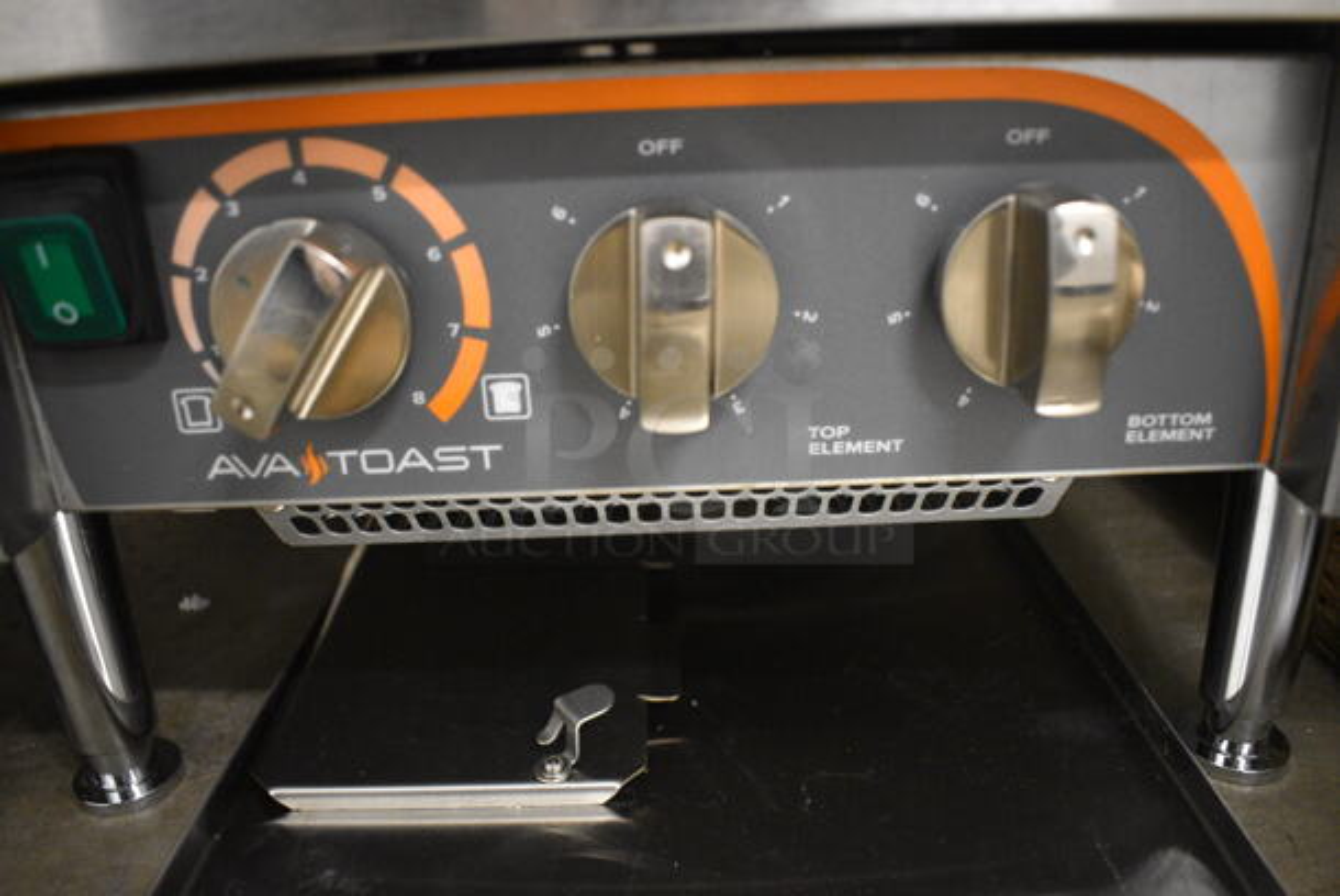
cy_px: 448
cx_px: 670
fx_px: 1006
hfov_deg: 67.3
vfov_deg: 48.0
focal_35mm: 27
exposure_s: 1/50
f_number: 3.5
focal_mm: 18
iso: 3200
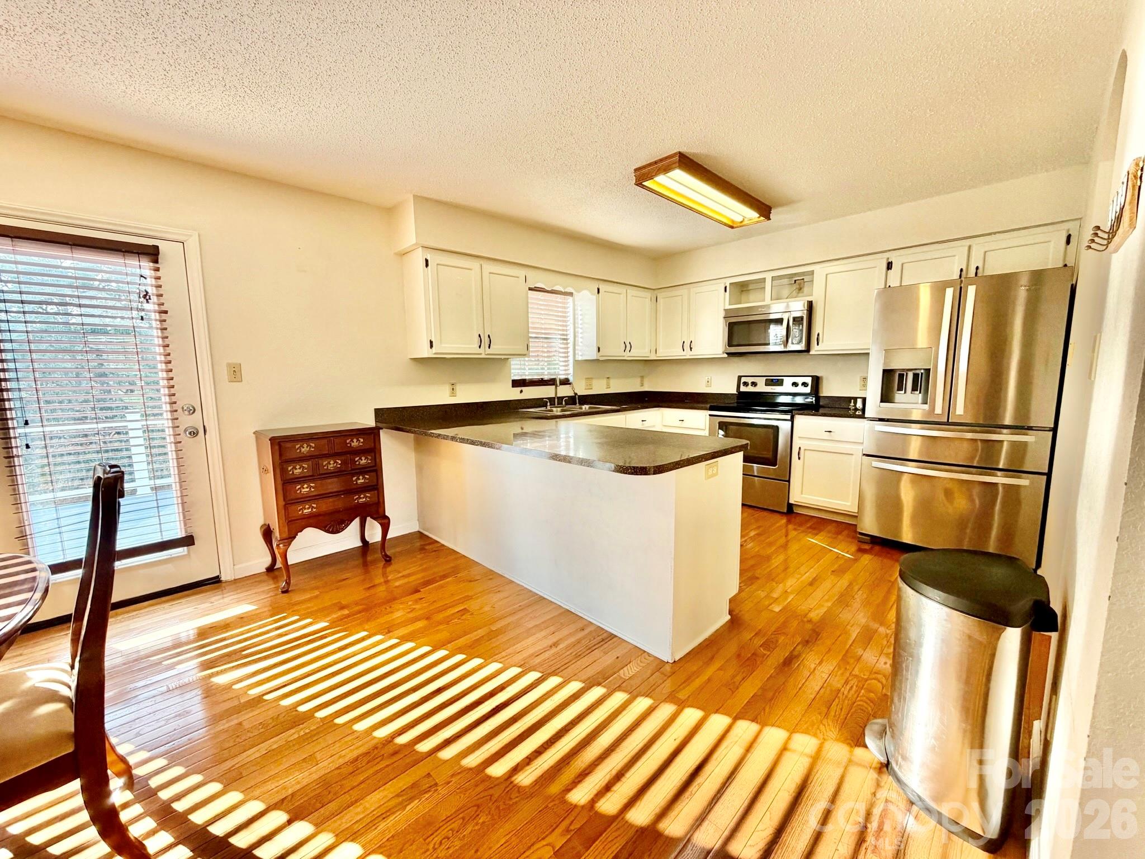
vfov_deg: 85.7
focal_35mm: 14
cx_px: 572
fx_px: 463
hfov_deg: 102.1
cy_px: 430
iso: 125
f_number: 2.2
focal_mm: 2.22
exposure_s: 1/90
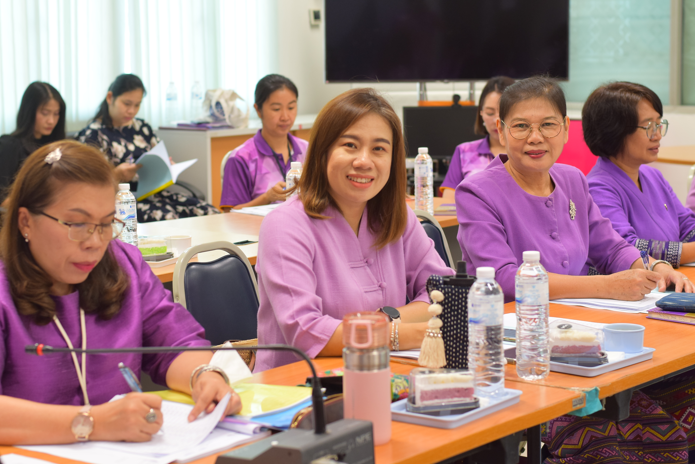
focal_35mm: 77
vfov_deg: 17.7
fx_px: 1487
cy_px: 227
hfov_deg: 26.3
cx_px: 348
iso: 500
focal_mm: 50
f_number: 4
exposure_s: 1/60
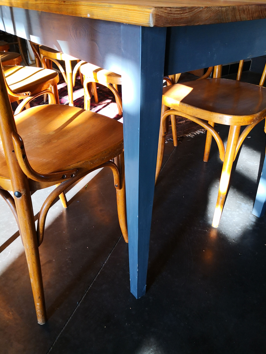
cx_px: 130
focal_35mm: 28
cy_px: 173
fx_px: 287
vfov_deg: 63.4
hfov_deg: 49.7
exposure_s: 1/120
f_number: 1.6
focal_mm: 3.95
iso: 160
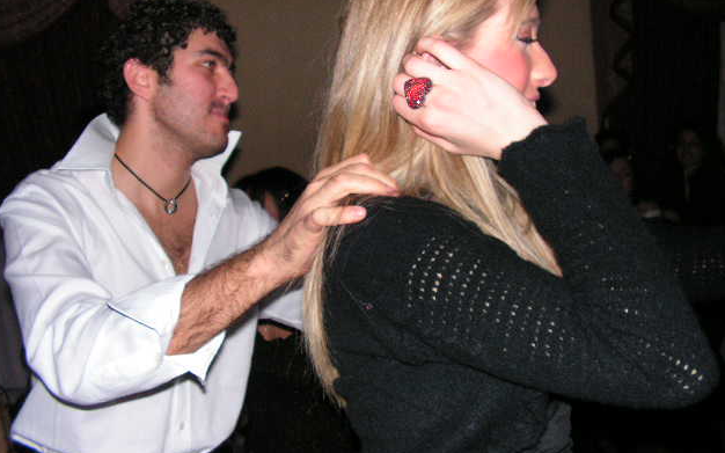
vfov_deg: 32.7
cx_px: 359
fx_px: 770
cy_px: 217
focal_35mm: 39
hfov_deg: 50.4
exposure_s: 1/40
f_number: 3.2
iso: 200
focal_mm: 6
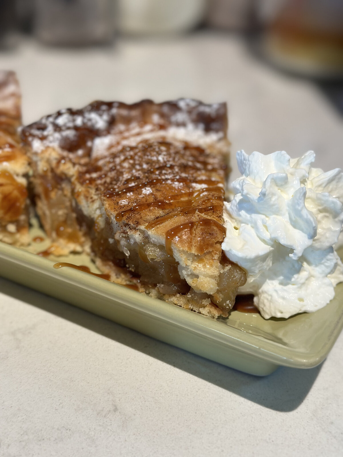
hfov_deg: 30.3
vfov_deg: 39.7
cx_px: 172
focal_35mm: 48
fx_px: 634
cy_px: 228
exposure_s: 1/120
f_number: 1.78
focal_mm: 6.86
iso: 160
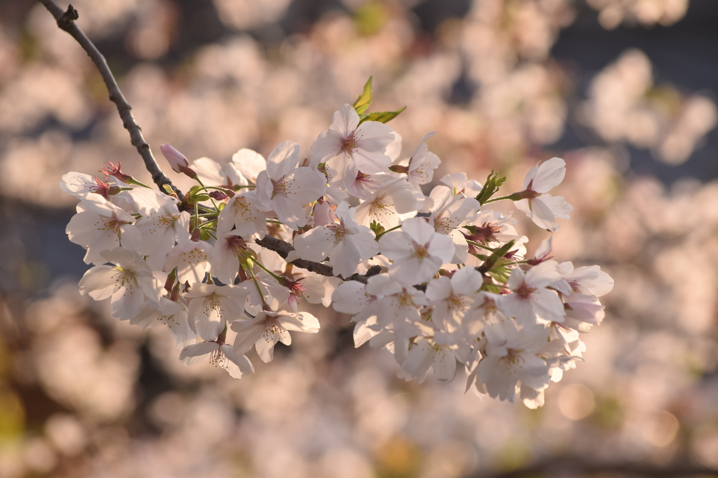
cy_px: 239
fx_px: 4038
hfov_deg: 10.2
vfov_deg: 6.8
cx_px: 359
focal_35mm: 202
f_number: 8
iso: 400
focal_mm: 135
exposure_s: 1/320
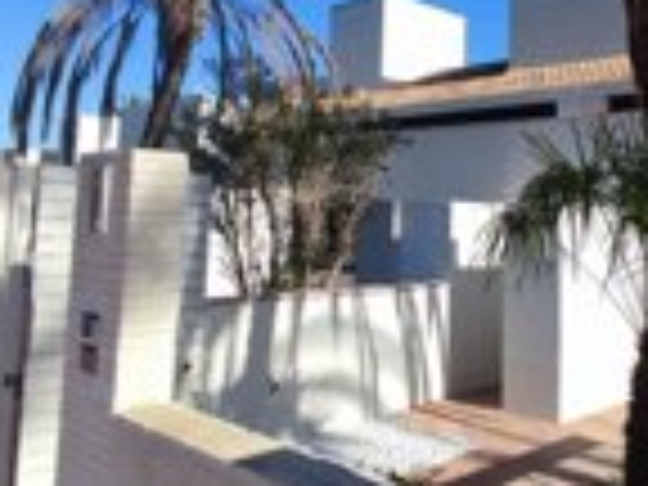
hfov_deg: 46.3
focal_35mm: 40
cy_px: 144
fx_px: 749
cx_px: 412
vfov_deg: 35.4
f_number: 2.2
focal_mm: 1.65
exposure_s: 1/1508
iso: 50
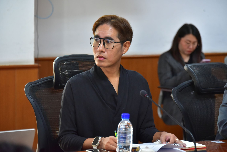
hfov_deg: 11.4
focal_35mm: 180
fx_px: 1135
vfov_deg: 7.6
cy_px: 76
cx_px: 114
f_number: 6.3
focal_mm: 180
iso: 6400
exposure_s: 1/160
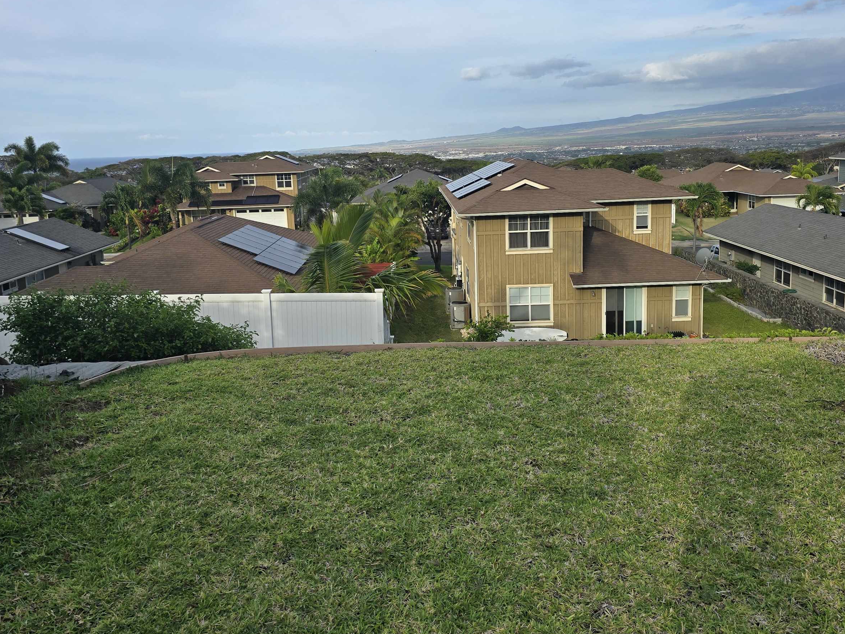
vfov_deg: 46.5
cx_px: 411
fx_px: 732
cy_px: 248
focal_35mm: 30
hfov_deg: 60.0
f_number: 1.7
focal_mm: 6.3
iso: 12
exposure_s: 1/493
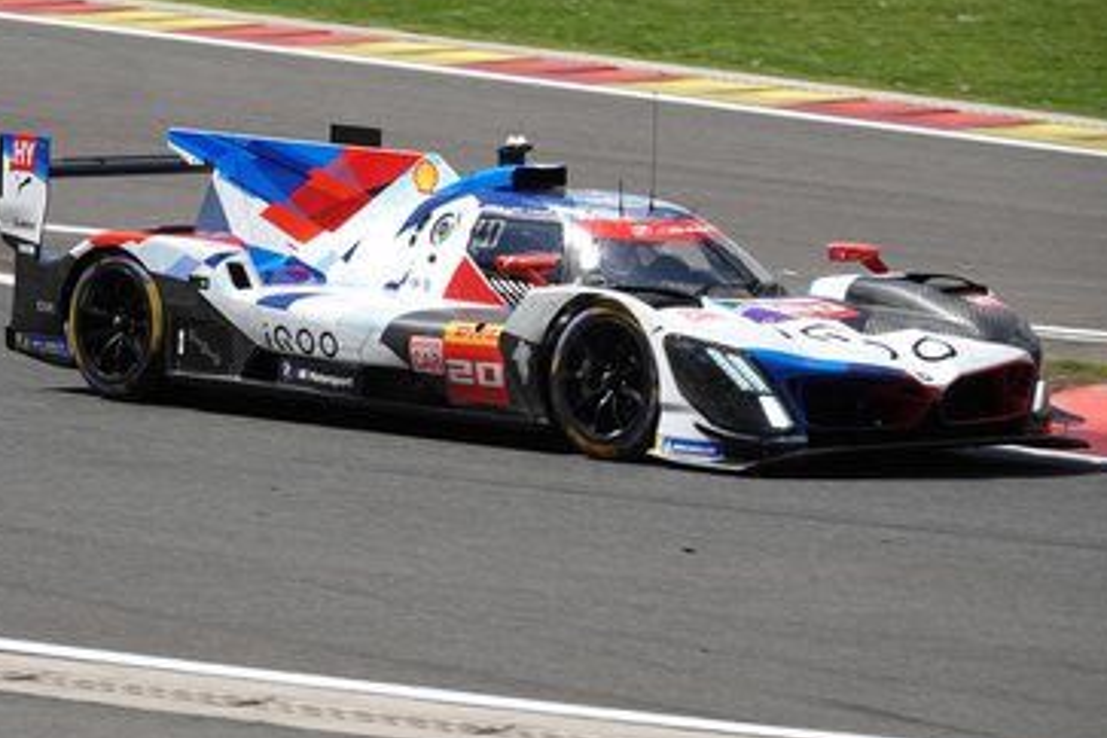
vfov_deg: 4.5
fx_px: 9409
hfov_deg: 6.7
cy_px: 354
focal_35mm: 306
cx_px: 470
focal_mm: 90.45
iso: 100
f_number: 4.5
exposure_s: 1/800
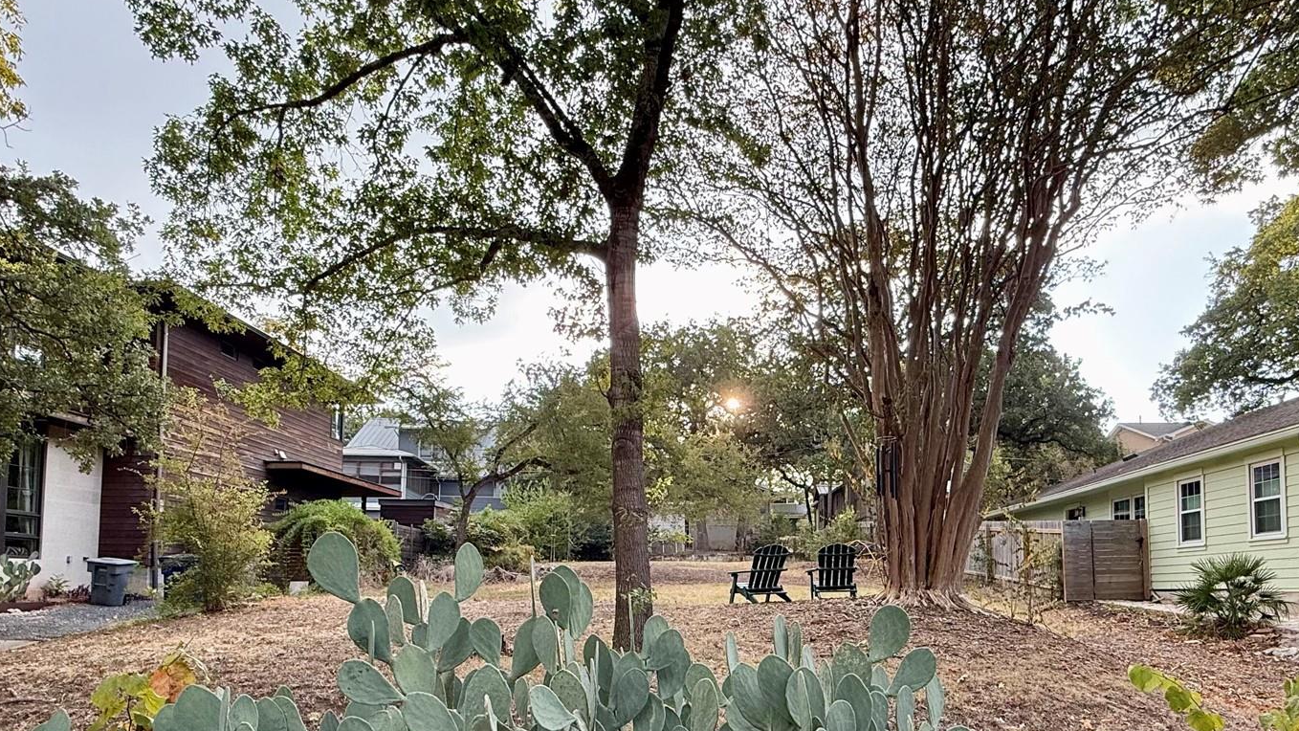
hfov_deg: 78.5
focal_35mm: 23
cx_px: 715
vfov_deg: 47.8
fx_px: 792
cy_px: 540
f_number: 2.2
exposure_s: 1/193
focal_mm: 2.22
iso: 64
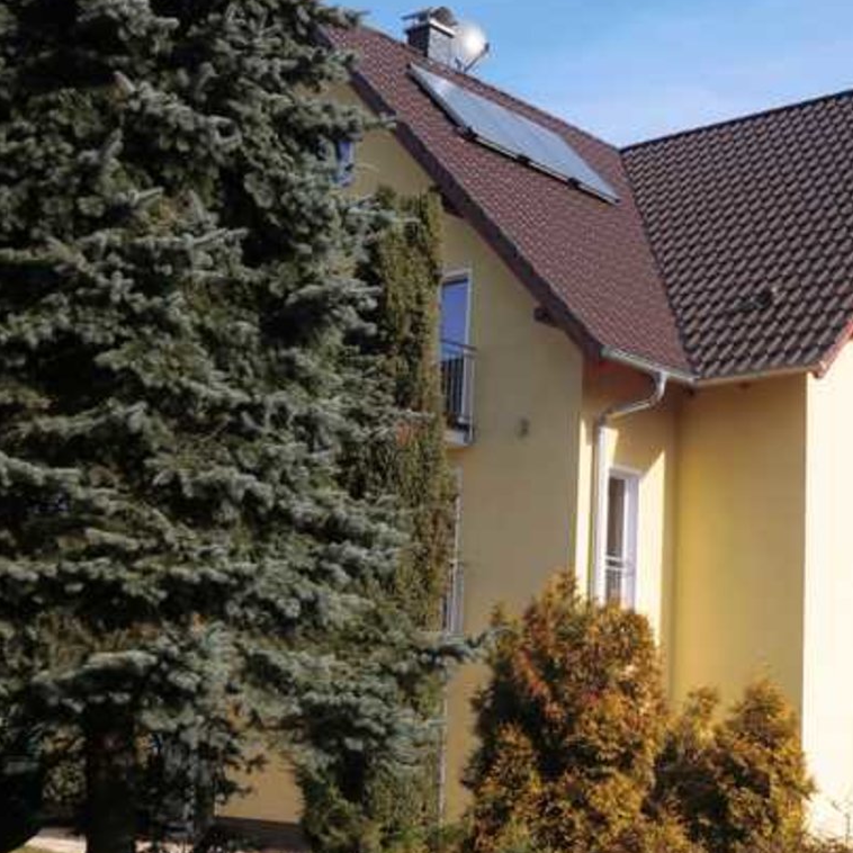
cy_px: 437
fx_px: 1561
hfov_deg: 30.2
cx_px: 599
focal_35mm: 56
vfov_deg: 30.6
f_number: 3.8
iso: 64
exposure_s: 1/500
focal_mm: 7.1
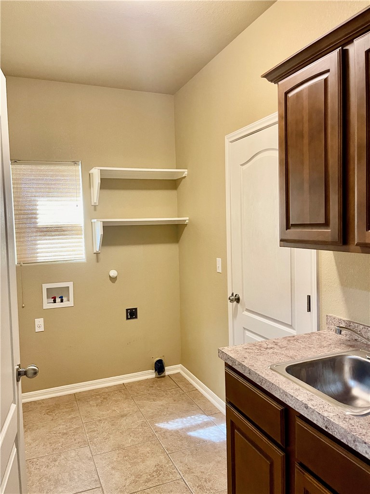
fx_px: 356
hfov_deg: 54.9
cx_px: 185
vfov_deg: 69.4
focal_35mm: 25
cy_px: 247
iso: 250
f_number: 1.6
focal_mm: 5.1
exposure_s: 1/60
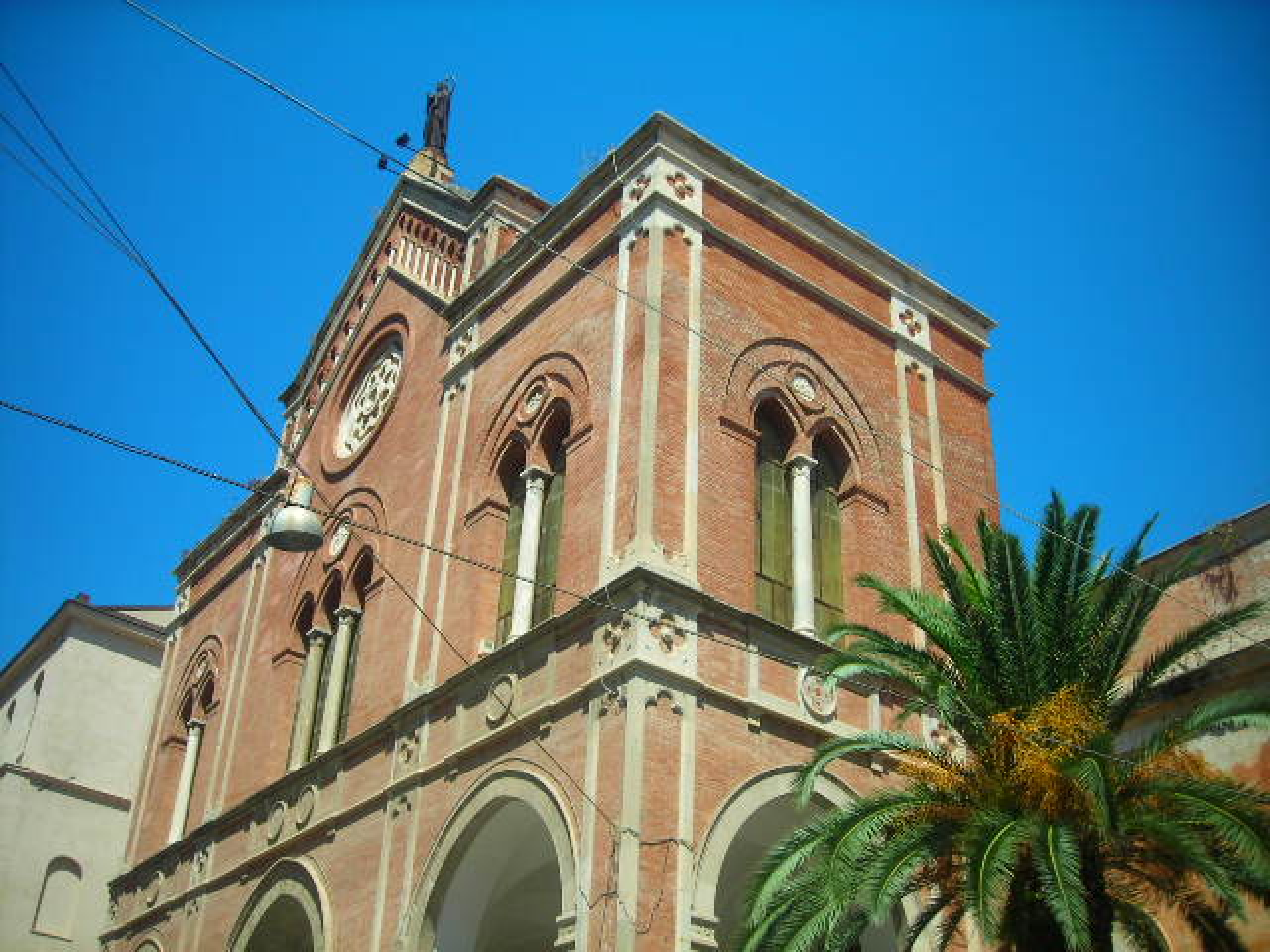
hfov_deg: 49.0
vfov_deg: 37.7
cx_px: 635
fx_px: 1394
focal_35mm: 38
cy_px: 476
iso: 50
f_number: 6.4
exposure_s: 1/150
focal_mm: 6.3
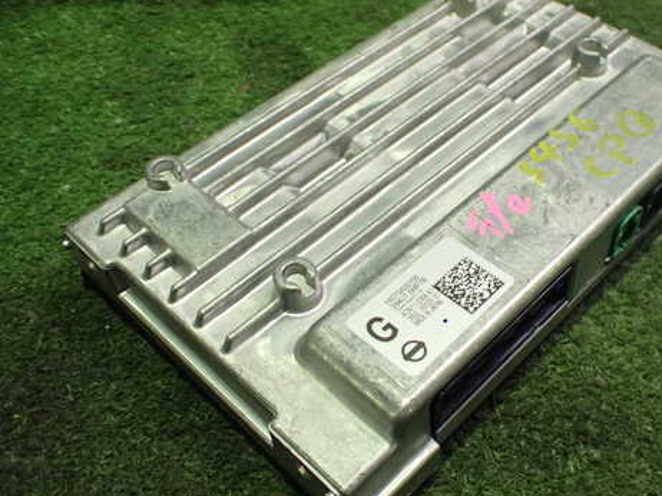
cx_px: 407
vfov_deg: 36.8
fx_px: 745
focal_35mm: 39
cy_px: 252
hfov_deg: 47.5
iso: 800
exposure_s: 1/50
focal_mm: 5.4
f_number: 2.3
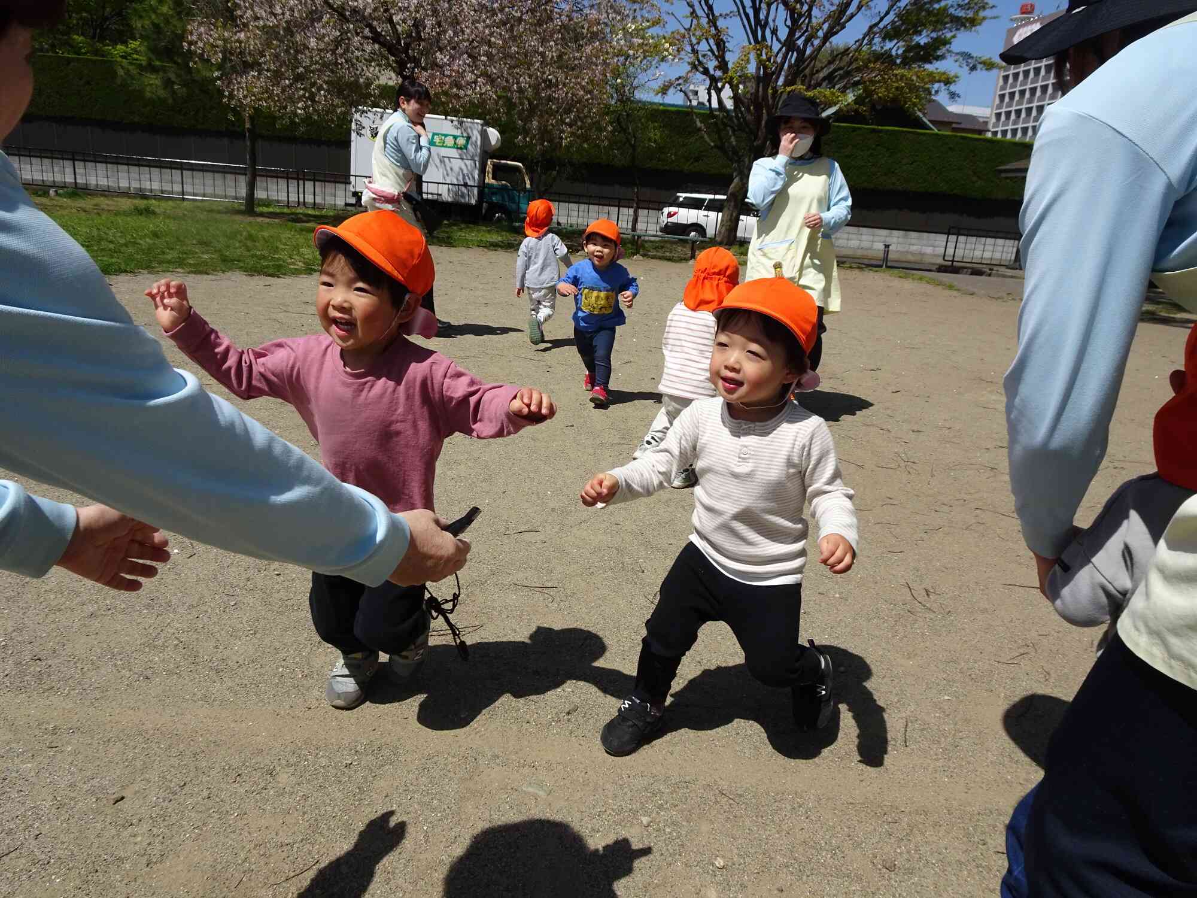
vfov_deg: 56.8
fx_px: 830
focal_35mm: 24
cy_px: 449
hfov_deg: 71.6
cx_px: 598
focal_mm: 4.1
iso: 80
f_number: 3.5
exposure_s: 1/1600
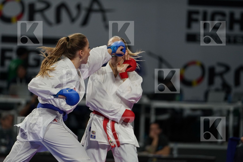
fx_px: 1964
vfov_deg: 4.7
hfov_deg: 7.1
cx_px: 122
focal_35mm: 291
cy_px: 81
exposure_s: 1/1000
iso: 1000
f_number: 2.8
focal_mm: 194
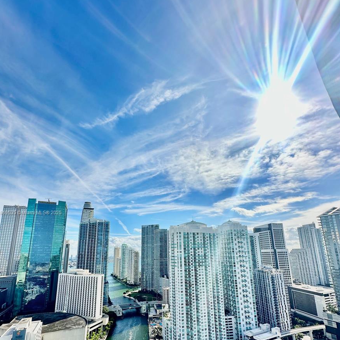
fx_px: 189
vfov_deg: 82.3
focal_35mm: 17
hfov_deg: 84.0
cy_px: 213
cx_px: 166
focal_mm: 2.22
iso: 50
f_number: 2.2
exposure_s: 1/1319
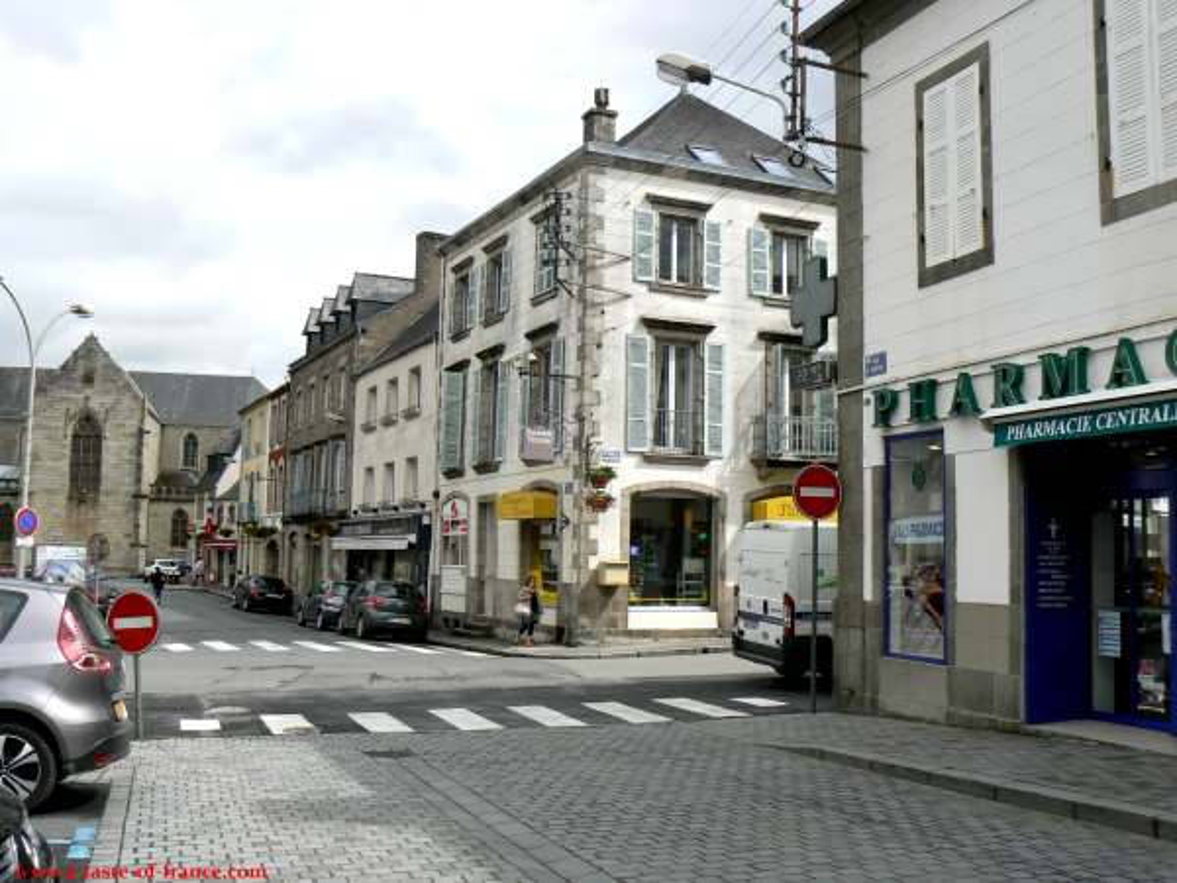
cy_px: 442
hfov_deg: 51.4
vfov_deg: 39.7
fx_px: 1224
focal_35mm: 36
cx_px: 588
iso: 80
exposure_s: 1/400
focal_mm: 6
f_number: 7.1
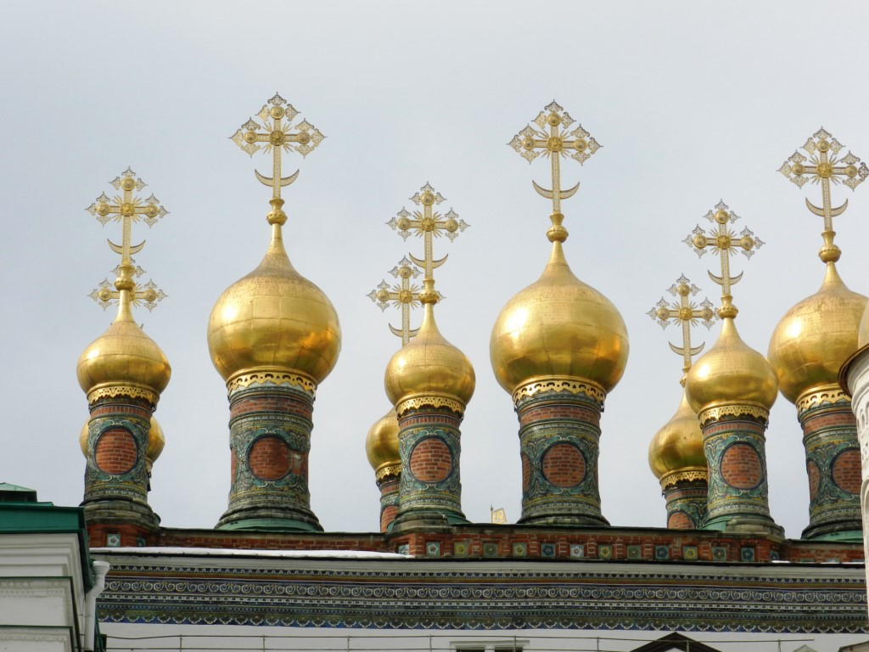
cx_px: 434
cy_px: 326
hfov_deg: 17.1
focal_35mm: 115
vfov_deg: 12.9
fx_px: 2887
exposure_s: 1/640
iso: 160
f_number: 5
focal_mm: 20.5
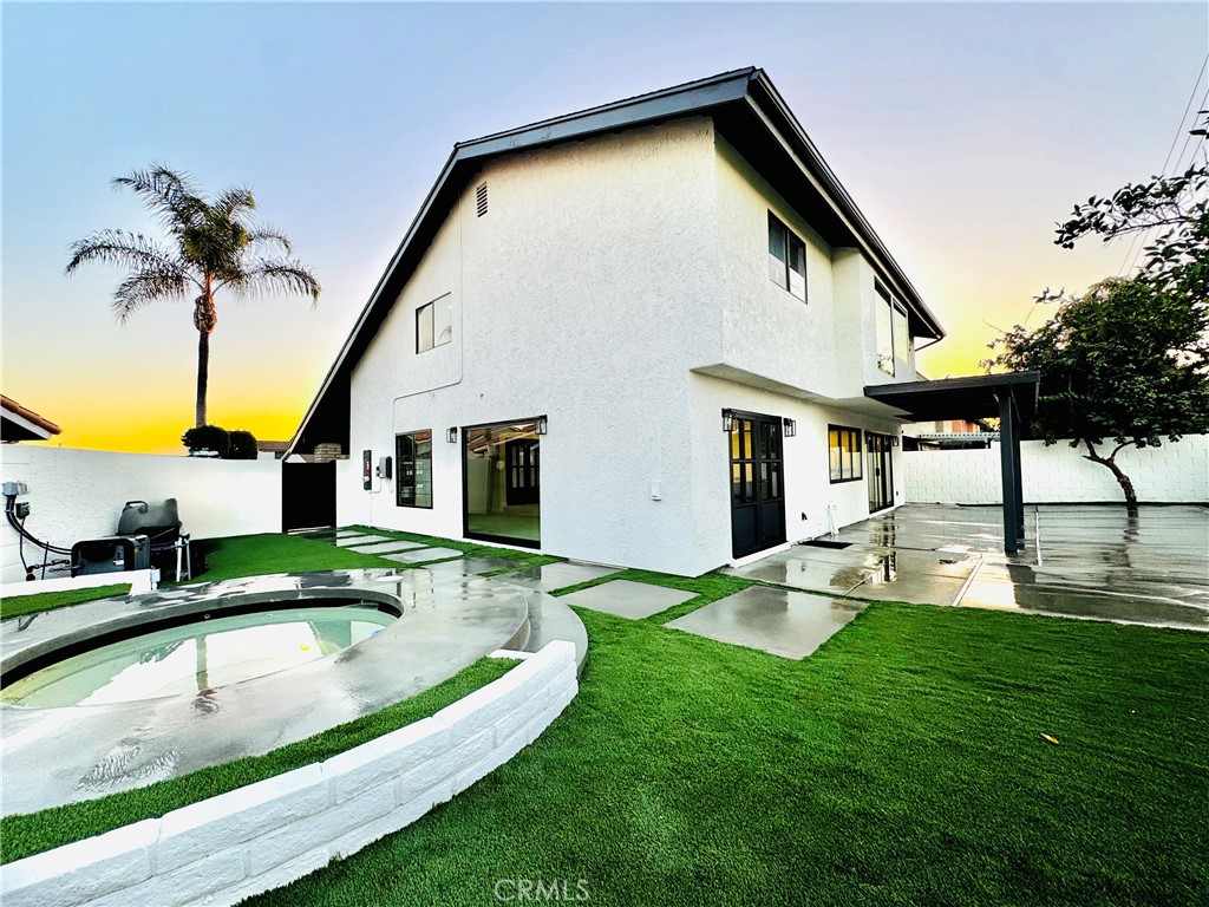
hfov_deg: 102.1
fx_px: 489
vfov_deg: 85.7
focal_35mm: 14
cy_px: 454
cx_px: 604
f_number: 2.2
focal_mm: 2.22
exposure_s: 1/215
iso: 40
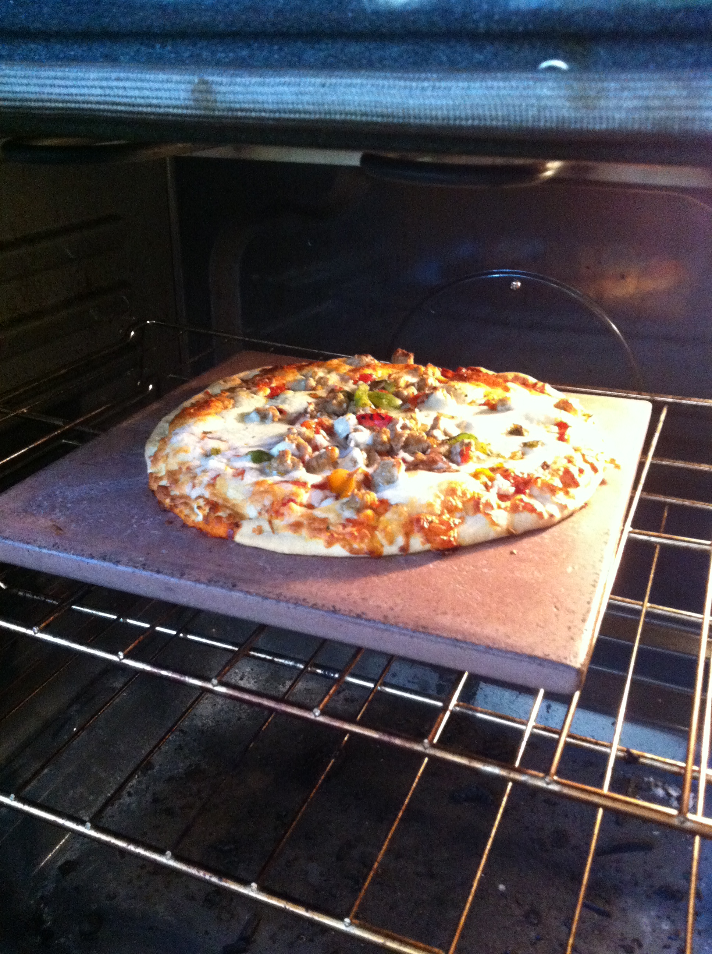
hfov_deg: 40.6
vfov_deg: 52.7
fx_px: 962
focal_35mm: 35
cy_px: 477
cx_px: 356
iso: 500
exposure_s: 1/15
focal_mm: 3.85
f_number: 2.8
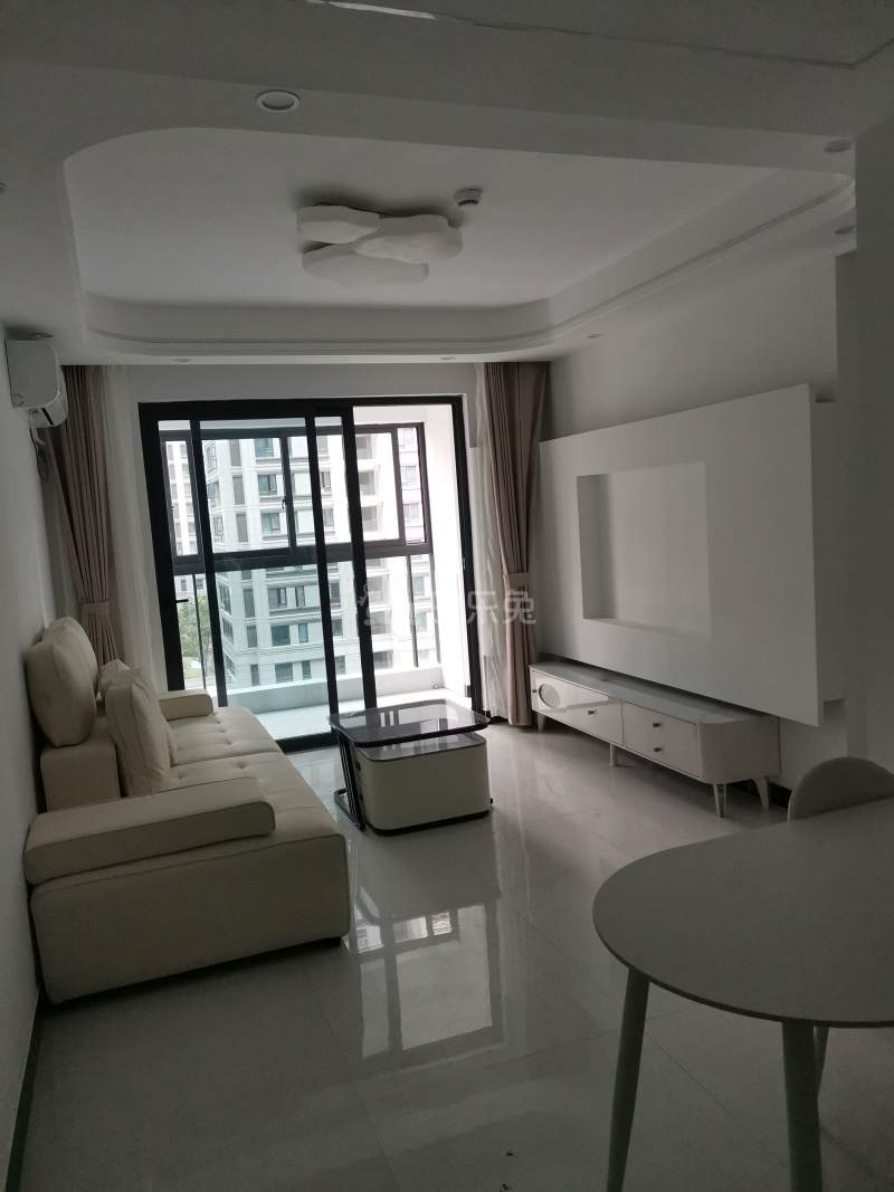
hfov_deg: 53.1
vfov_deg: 67.3
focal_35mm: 26
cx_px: 447
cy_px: 596
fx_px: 895
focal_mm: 4.75
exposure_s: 1/100
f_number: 1.8
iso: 320
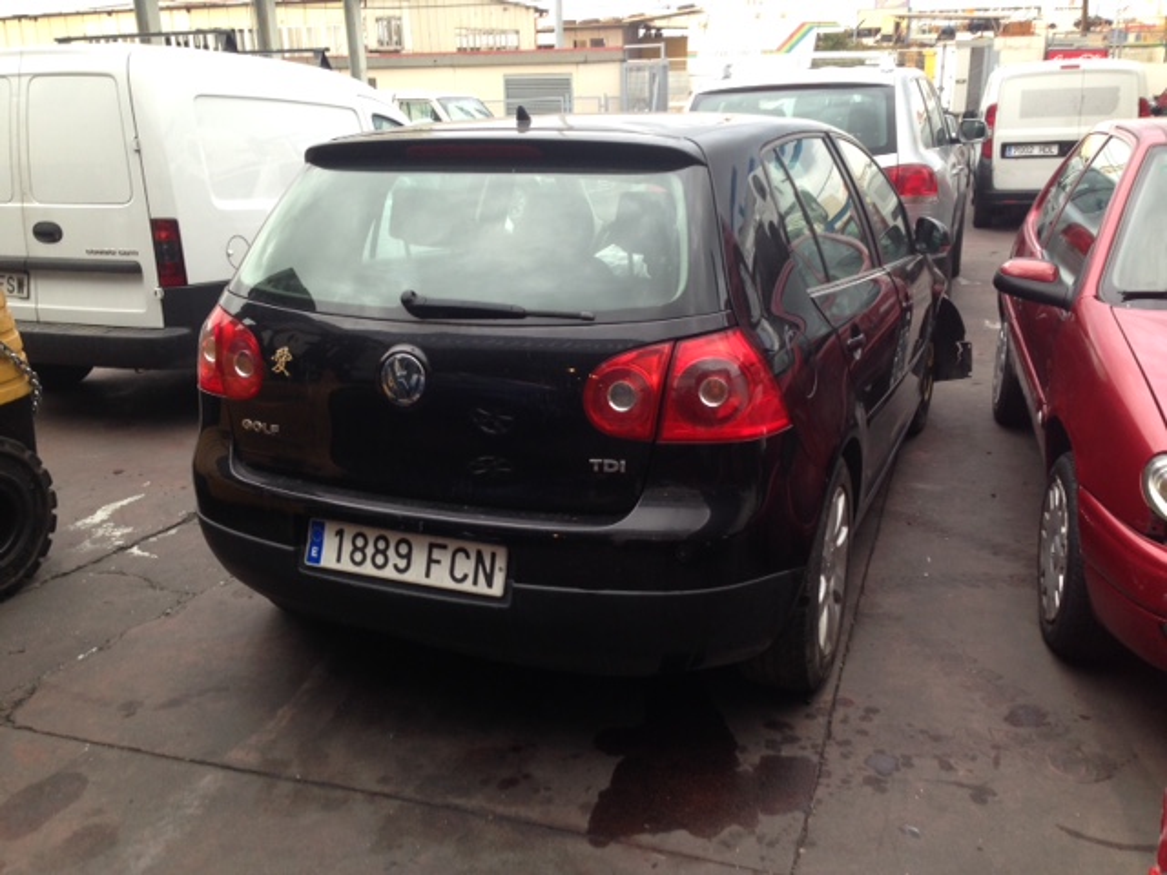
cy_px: 438
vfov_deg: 42.9
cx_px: 584
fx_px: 1113
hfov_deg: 55.4
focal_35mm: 33
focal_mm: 4.12
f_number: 2.4
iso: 50
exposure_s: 1/24
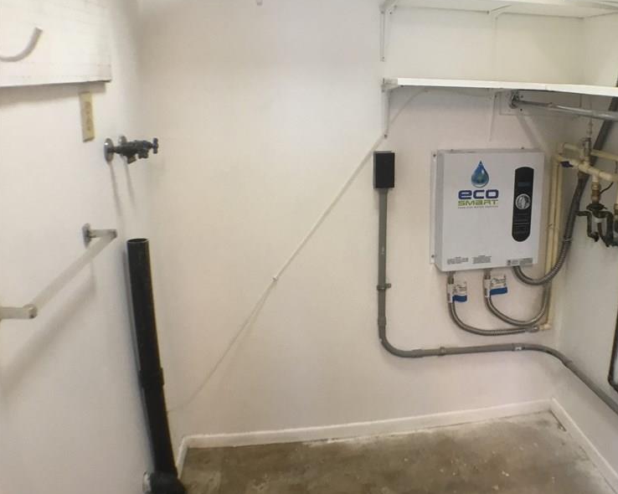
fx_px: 768
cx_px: 425
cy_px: 196
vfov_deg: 35.5
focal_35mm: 42
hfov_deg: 43.1
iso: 80
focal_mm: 3.3
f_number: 2.4
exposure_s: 1/30
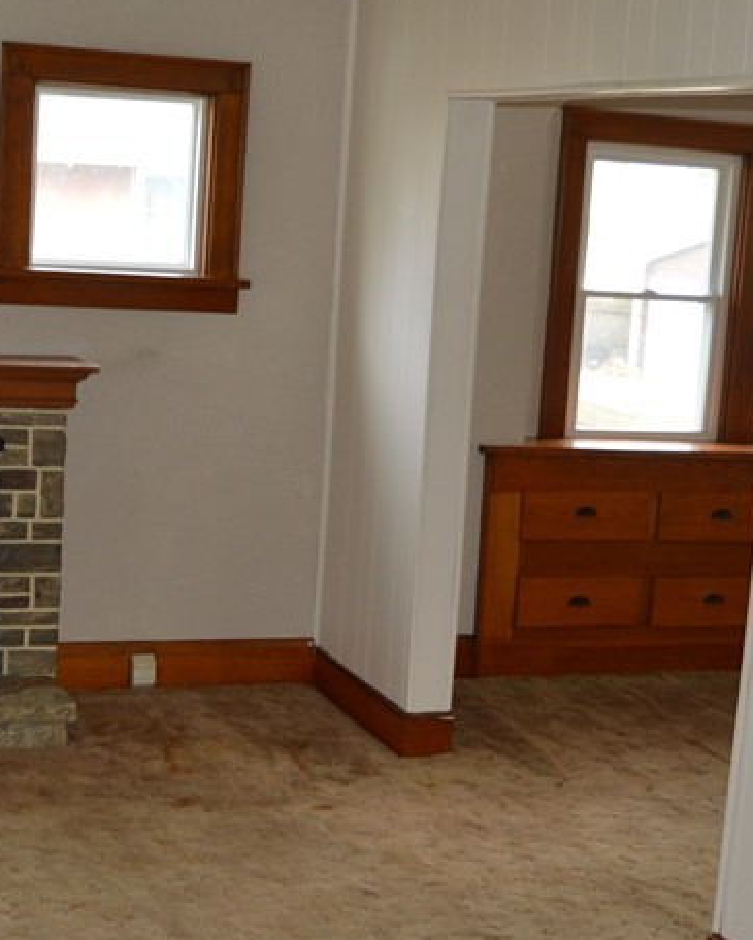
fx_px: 1866
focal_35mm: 67
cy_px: 517
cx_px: 232
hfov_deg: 22.7
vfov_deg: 28.3
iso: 400
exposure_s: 1/60
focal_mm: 20
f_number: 3.5
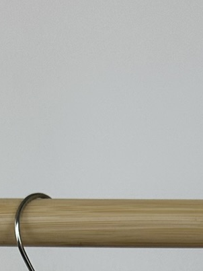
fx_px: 954
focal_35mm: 122
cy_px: 587
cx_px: 136
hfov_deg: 12.1
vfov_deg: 13.3
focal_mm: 6.86
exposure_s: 1/642
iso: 80
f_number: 1.78
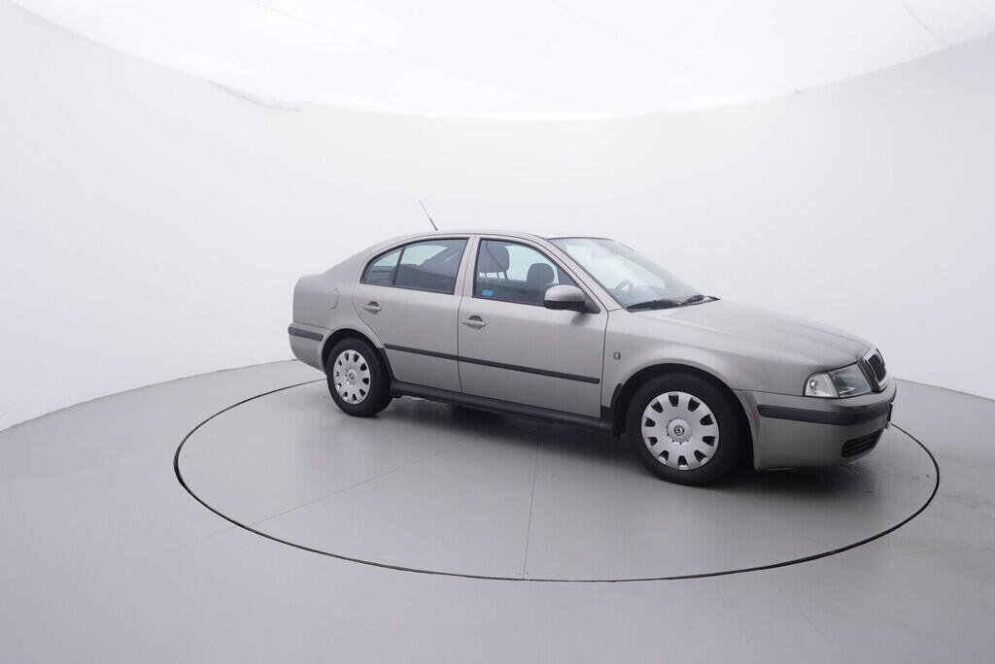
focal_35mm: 22
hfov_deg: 77.3
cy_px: 332
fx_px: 622
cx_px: 498
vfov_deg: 56.2
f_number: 5
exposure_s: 1/80
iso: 200
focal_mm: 15
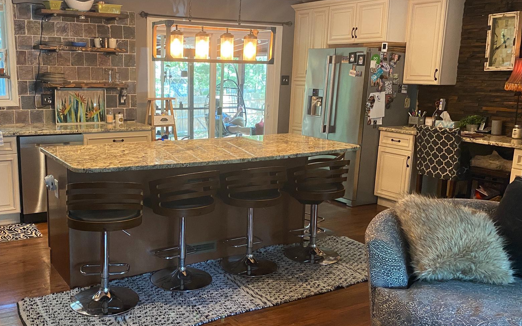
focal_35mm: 36
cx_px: 193
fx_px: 512
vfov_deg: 35.3
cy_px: 183
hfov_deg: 53.4
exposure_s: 1/40
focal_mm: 4.25
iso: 320
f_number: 1.8
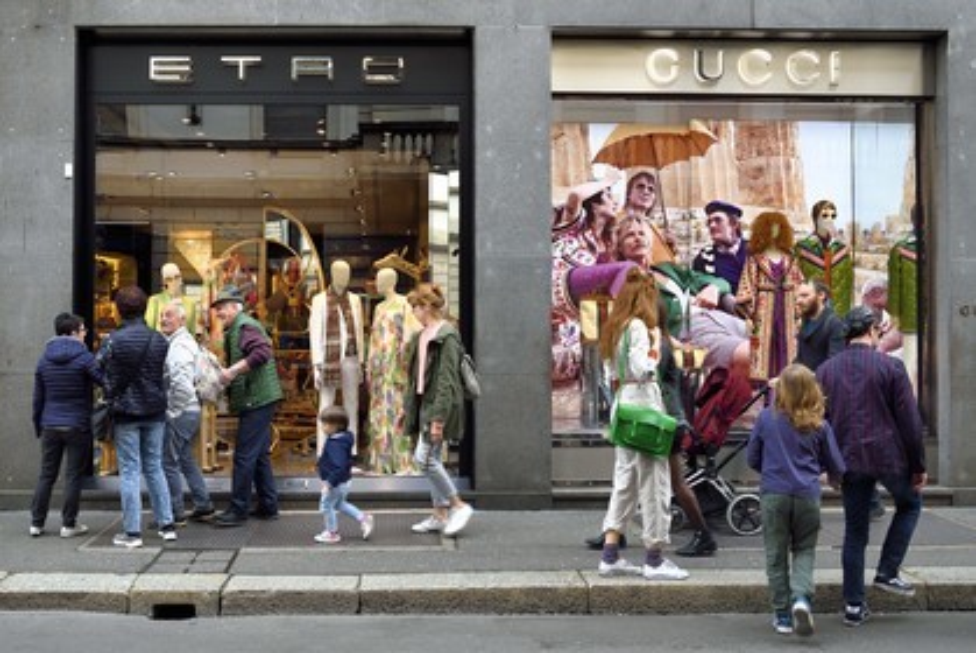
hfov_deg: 63.6
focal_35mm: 29
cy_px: 326
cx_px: 488
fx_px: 787
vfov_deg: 45.0
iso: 400
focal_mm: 29
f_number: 13
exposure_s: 1/60
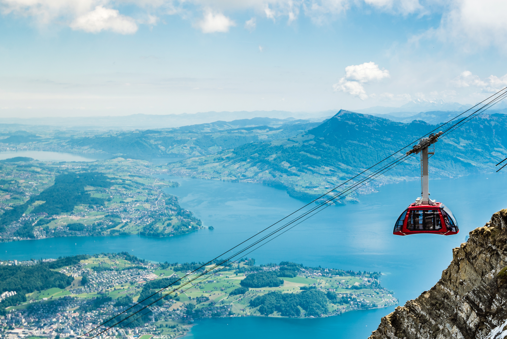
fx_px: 803
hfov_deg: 34.3
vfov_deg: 23.7
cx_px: 378
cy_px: 213
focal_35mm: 57
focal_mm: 35
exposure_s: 1/250
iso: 125
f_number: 8
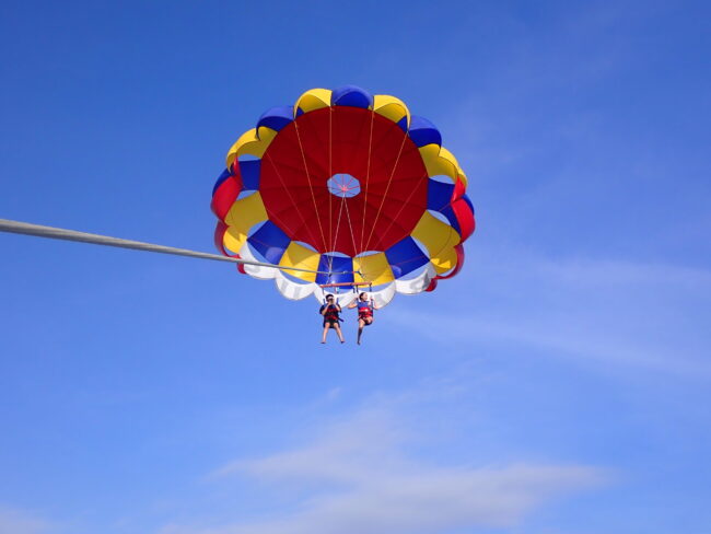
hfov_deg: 40.4
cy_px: 267
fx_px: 966
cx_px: 356
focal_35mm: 47
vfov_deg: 30.9
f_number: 4.5
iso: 100
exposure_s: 1/1000
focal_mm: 8.4
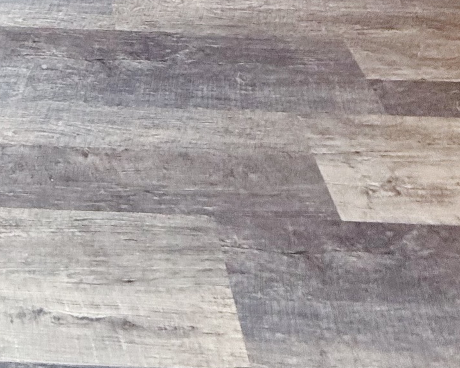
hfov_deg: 38.6
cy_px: -329
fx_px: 599
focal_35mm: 44
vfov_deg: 20.6
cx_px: 32
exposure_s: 1/60
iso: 200
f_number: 2.2
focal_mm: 2.22
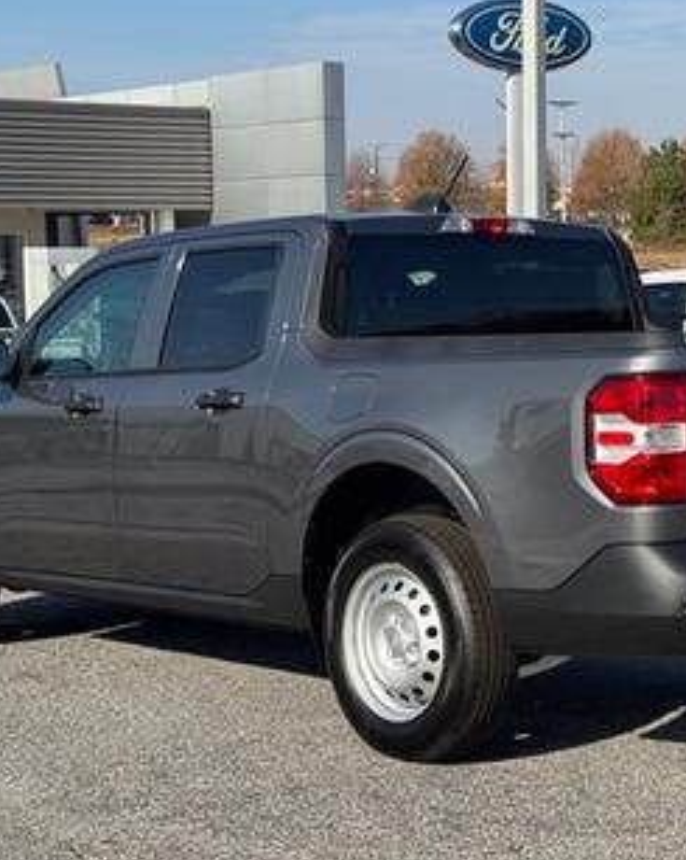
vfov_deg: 24.8
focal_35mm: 77
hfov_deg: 19.8
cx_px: 459
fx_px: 1957
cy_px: 468
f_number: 1.78
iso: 64
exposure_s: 1/4049
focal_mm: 6.76
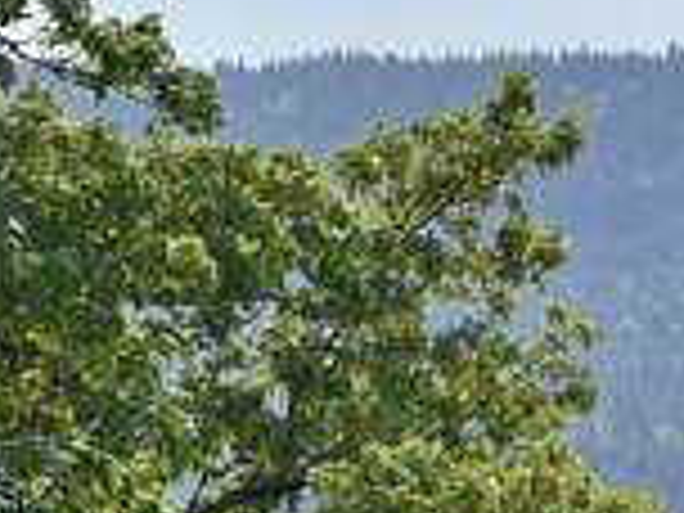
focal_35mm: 778
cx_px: 1161
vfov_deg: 1.9
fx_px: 15373
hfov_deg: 2.5
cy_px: 459
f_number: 7.1
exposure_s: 1/800
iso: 200
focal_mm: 70
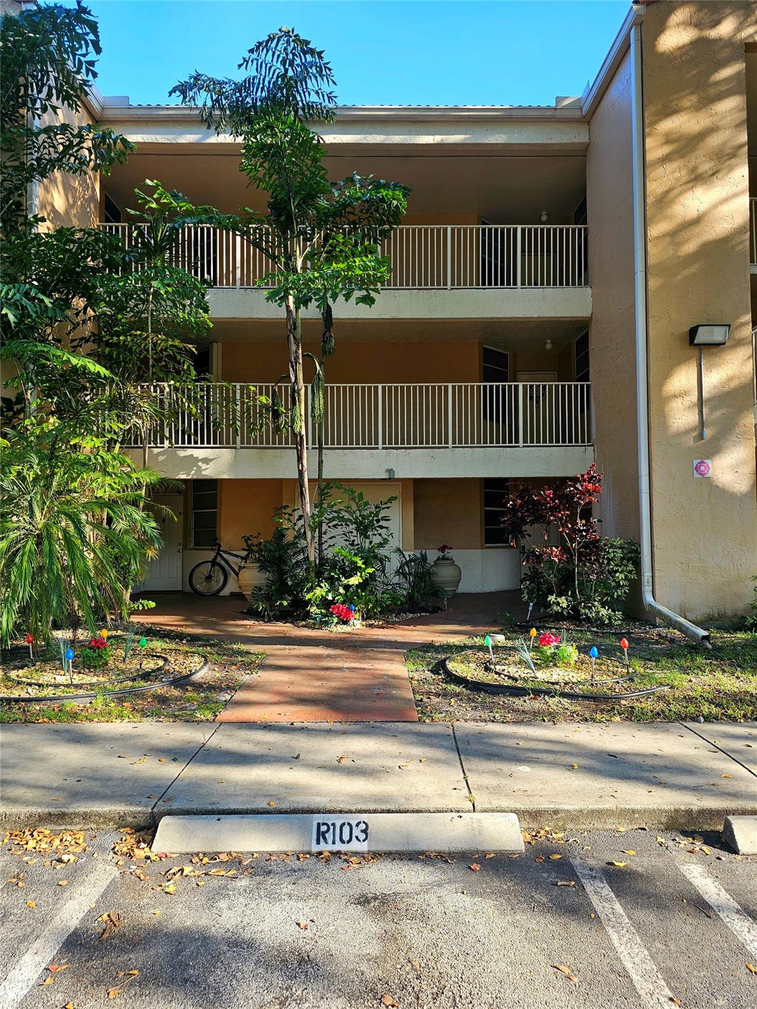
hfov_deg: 58.9
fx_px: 671
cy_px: 504
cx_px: 378
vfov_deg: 73.9
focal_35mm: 23
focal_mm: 6.3
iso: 12
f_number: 1.7
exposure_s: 1/120
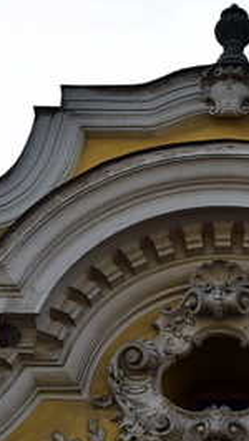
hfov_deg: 4.2
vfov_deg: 7.3
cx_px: 196
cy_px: 371
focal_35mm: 293
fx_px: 3433
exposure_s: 1/500
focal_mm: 62
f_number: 11
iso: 250
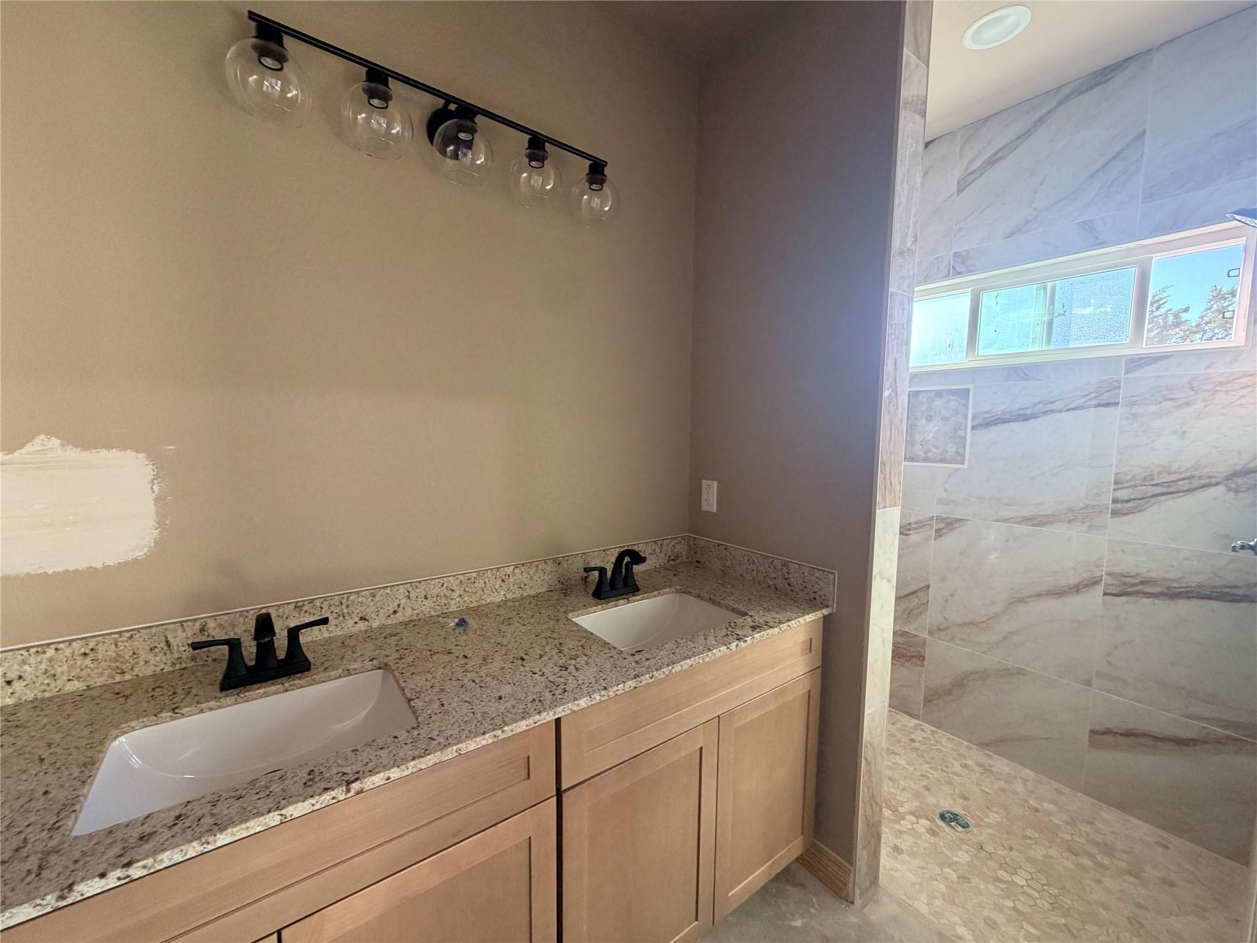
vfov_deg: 85.7
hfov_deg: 102.1
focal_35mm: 14
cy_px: 472
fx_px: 508
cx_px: 628
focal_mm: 2.22
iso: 250
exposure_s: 1/60
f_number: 2.2
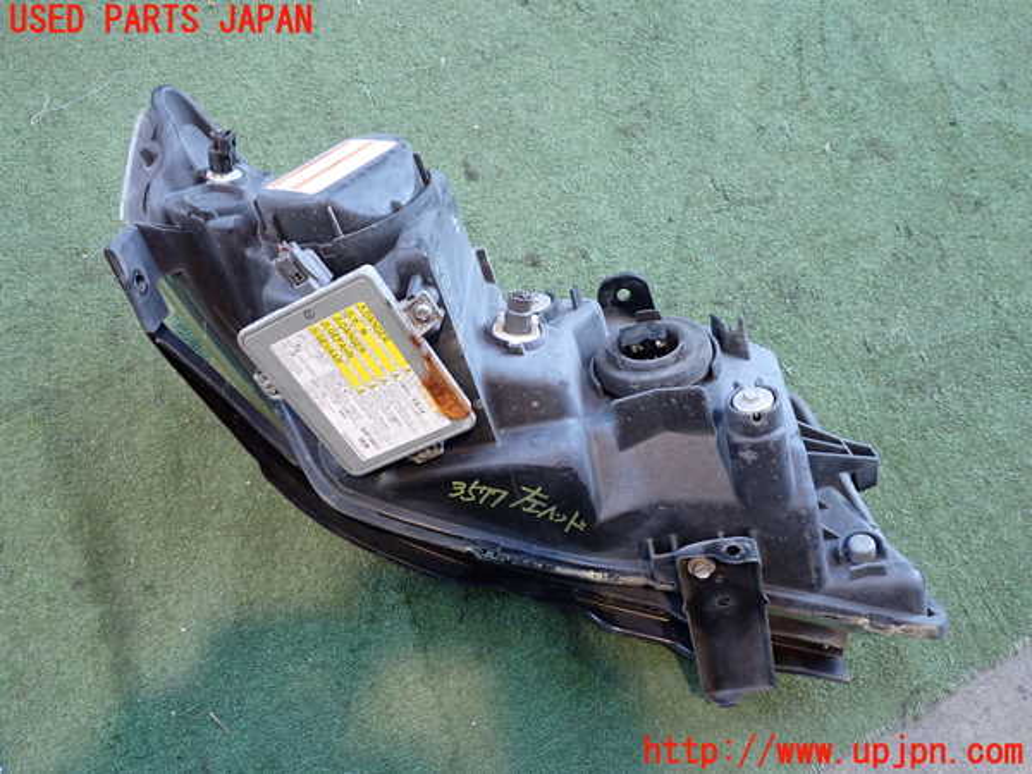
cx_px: 516
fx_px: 894
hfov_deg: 60.0
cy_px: 387
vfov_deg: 46.8
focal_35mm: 30
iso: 250
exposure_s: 1/30
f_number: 2.3
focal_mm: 5.4
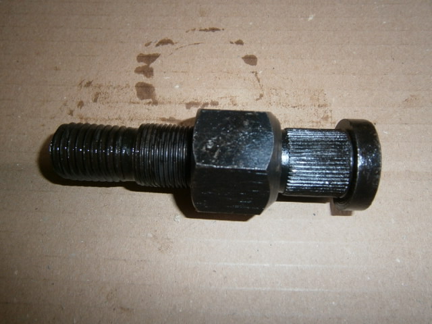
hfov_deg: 67.3
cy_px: 162
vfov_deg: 53.1
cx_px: 216
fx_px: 324
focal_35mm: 26
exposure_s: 1/30
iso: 125
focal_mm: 4.7
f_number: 2.8
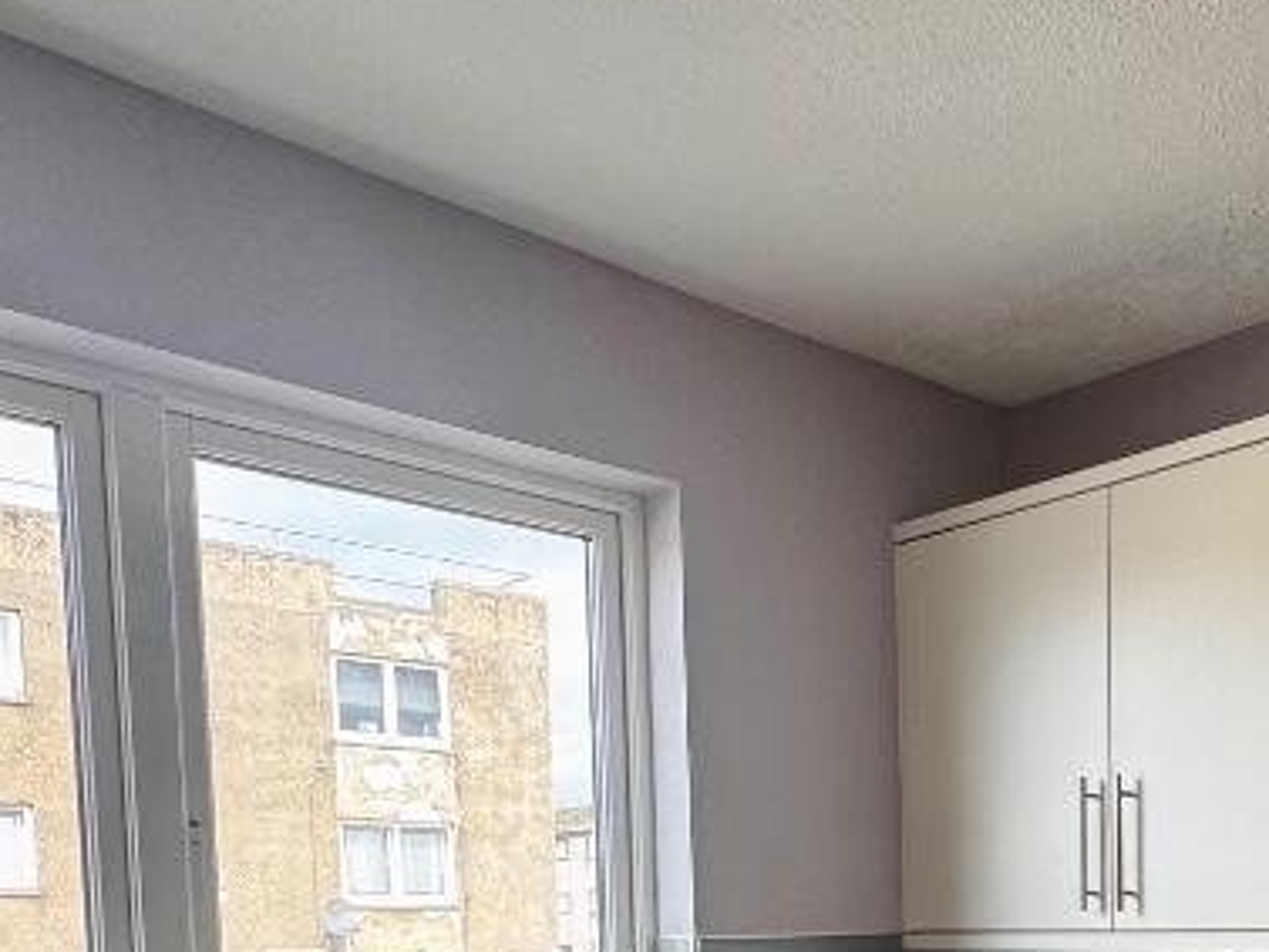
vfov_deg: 33.3
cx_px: 1064
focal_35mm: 38
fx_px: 1393
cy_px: 1026
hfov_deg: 45.7
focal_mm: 2.22
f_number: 2.2
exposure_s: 1/99
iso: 64
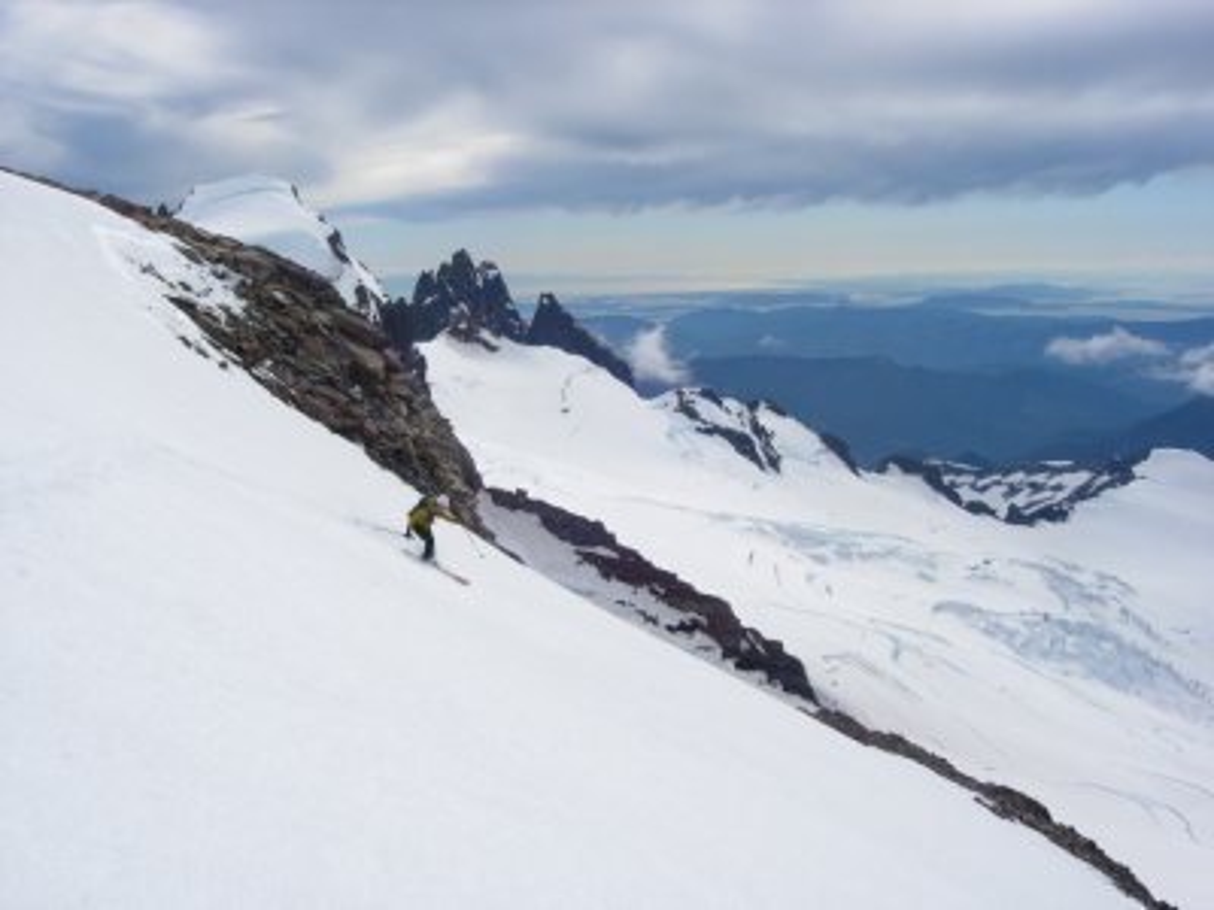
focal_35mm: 38
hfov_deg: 49.0
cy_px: 455
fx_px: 1333
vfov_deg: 37.7
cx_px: 607
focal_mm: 7.8
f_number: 4.8
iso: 64
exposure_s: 1/1183
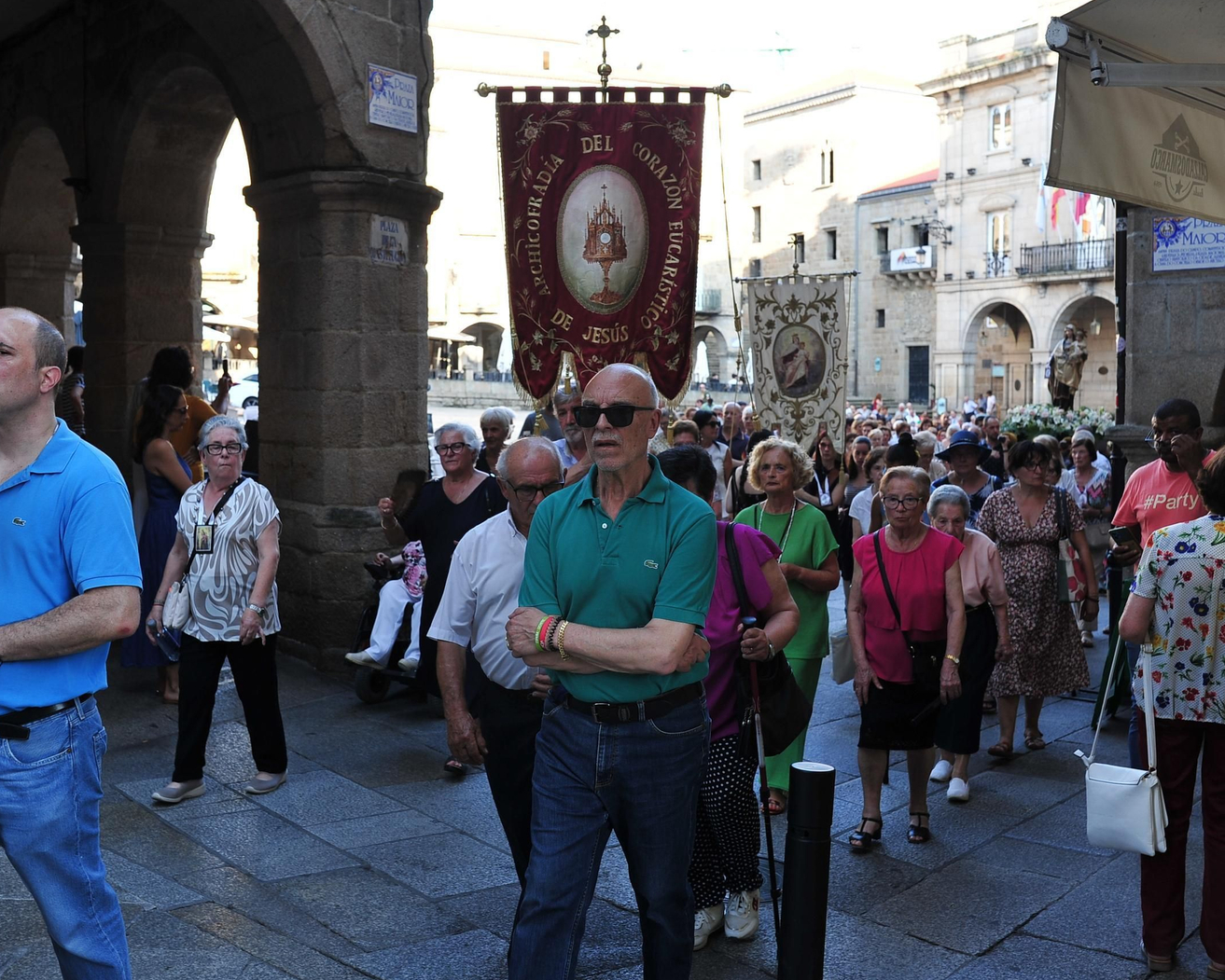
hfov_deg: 45.8
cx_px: 576
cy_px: 489
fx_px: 1451
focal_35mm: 40
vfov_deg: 37.4
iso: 400
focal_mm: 35
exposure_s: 1/160
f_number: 5.6
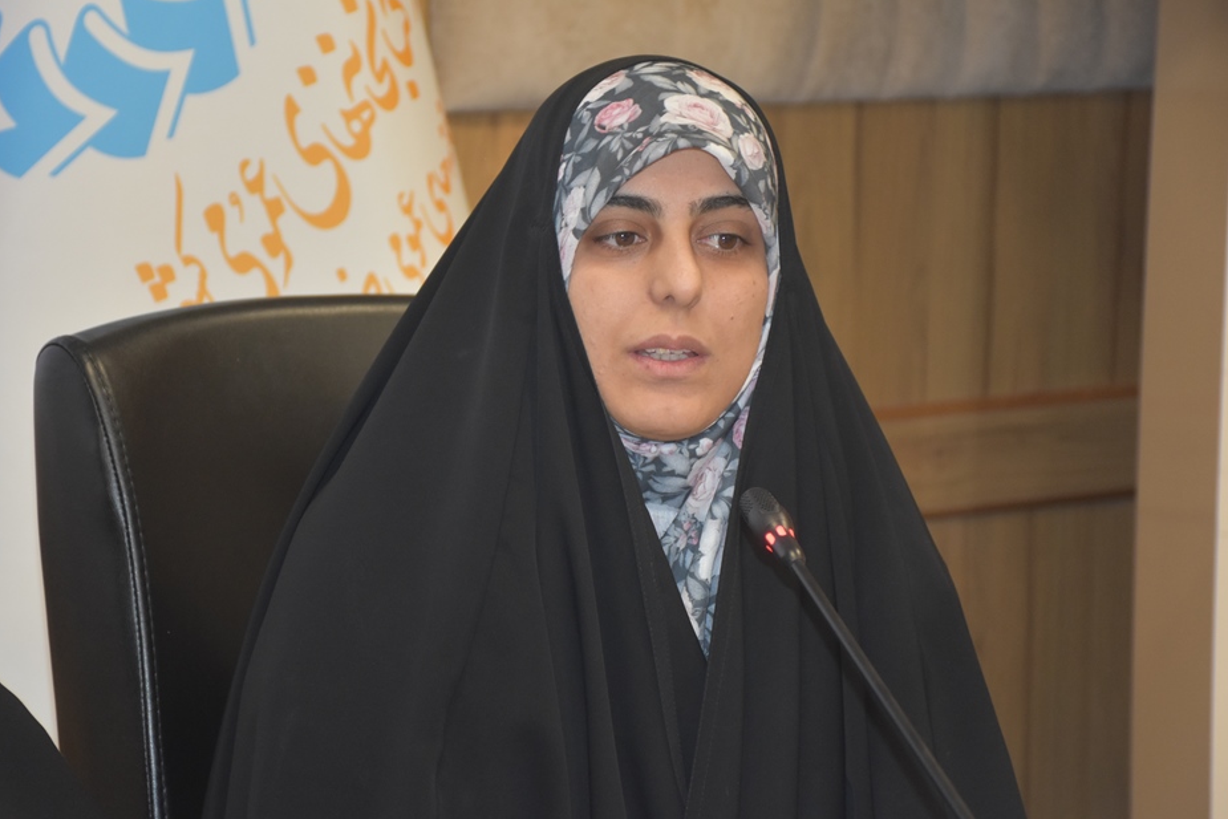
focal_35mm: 125
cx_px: 550
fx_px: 4249
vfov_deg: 11.0
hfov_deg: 16.4
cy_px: 445
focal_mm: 75
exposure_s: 1/60
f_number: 5
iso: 1100
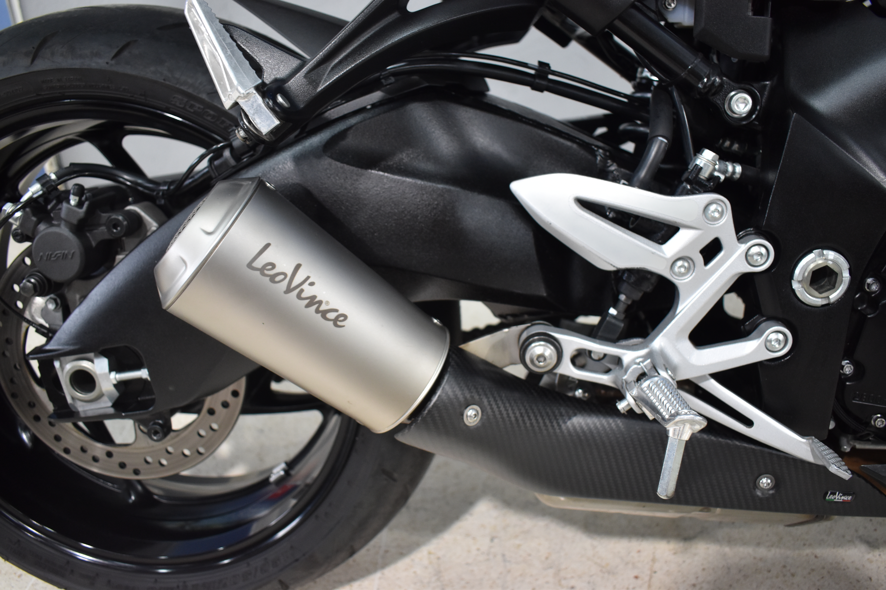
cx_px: 443
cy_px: 295
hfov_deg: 61.9
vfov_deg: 43.6
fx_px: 738
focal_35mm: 30
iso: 800
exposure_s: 1/50
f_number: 3.8
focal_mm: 20
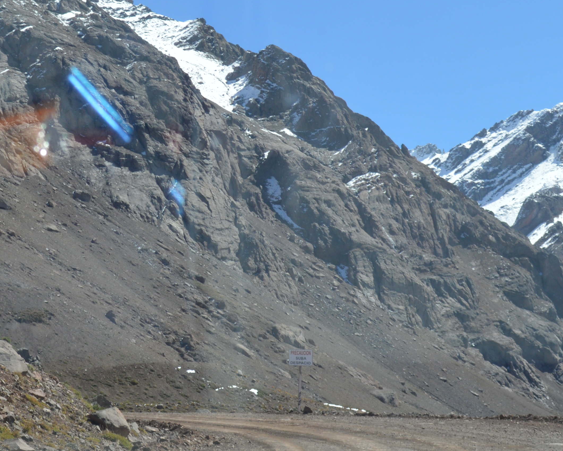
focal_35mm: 104
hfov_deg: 18.4
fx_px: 1733
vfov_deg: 14.8
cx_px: 204
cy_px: 152
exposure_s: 1/200
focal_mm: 26
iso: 100
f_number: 7.1
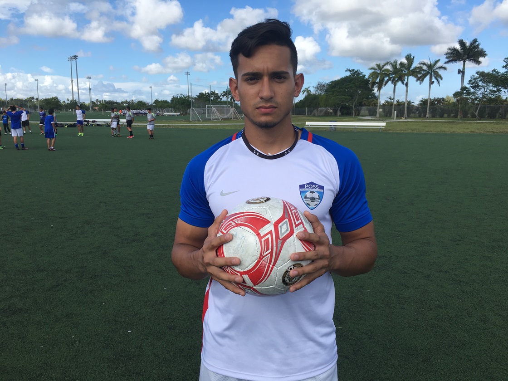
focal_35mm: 29
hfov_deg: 61.7
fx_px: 426
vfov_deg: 48.2
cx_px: 254
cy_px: 190
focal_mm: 4.15
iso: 25
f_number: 2.2
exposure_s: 1/1099
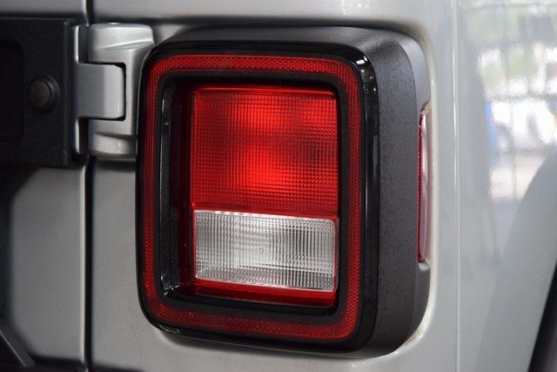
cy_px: 186
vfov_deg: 13.0
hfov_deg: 19.5
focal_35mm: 105
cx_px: 278
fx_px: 1625
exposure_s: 1/30
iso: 1250
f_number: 7.1
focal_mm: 70
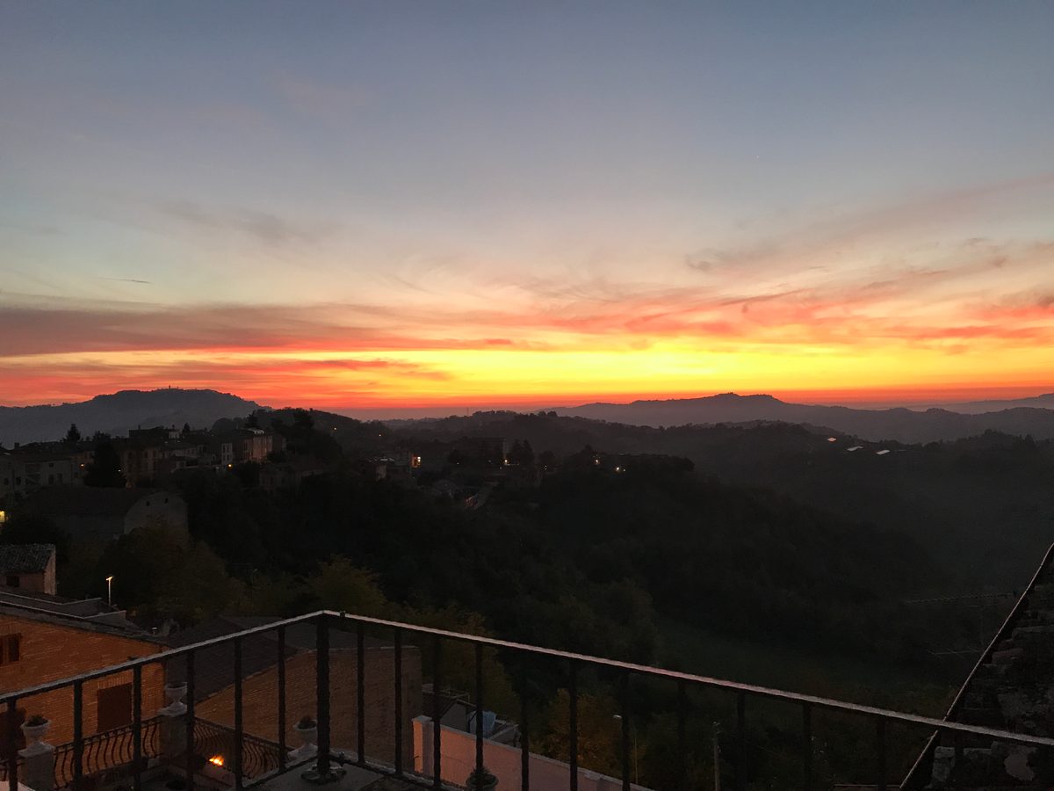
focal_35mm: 28
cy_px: 396
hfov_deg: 63.4
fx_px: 853
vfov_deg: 49.7
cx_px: 527
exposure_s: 1/25
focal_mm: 3.99
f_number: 1.8
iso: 40
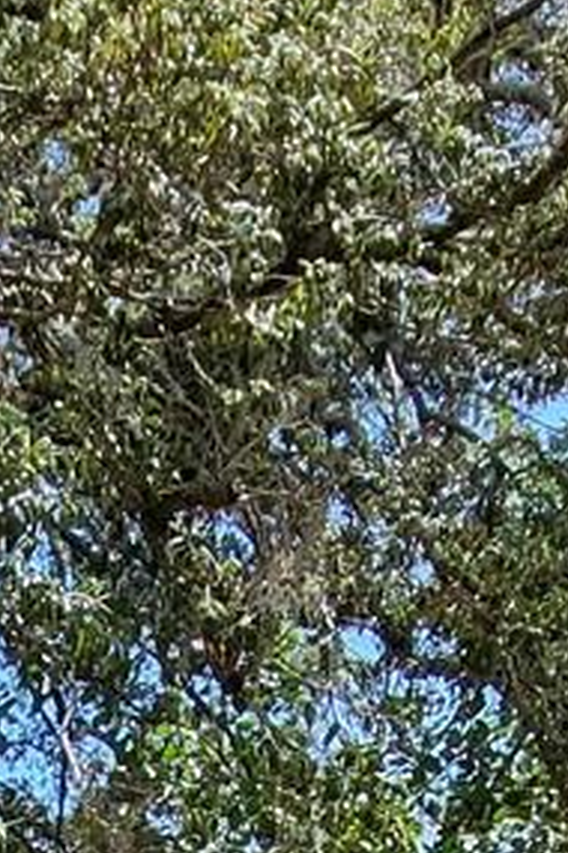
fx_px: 1799
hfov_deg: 17.3
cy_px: 1613
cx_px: -81
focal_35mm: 76
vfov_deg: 19.0
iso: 32
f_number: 2.2
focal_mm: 1.74
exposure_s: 1/554
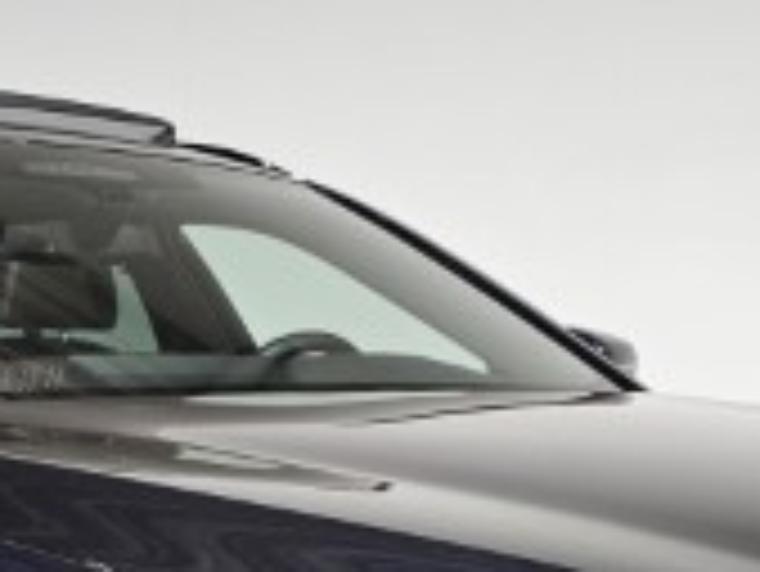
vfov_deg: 15.6
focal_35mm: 87
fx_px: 1911
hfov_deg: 22.5
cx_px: 387
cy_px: 865
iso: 160
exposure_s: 1/100
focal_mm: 6.3
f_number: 1.7
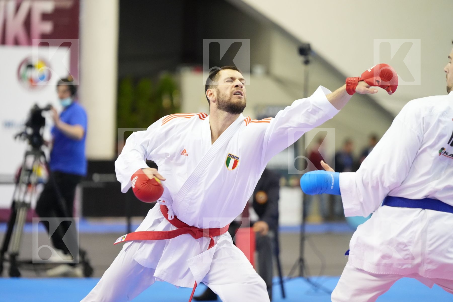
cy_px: 151
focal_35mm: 168
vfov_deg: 8.2
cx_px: 226
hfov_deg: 12.2
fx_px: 2114
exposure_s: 1/1000
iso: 5000
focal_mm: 168
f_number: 2.8
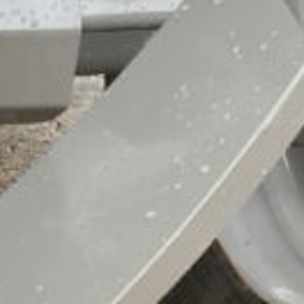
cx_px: -385
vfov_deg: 8.8
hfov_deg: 8.2
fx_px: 1977
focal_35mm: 199
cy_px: 101
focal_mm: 3
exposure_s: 1/122
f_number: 1.8
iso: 40
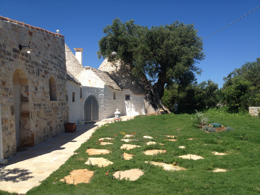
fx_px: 263
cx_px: 130
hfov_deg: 52.6
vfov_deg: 40.7
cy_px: 98
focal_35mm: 35
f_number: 2.4
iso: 50
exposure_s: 1/1972
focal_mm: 4.28
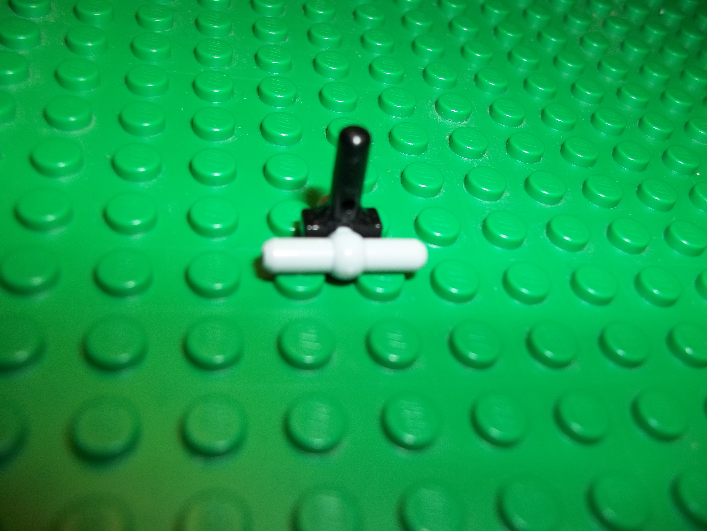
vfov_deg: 44.2
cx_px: 354
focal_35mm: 32
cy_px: 266
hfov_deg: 56.8
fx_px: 654
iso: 64
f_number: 2.9
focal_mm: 5.7
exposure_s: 1/30
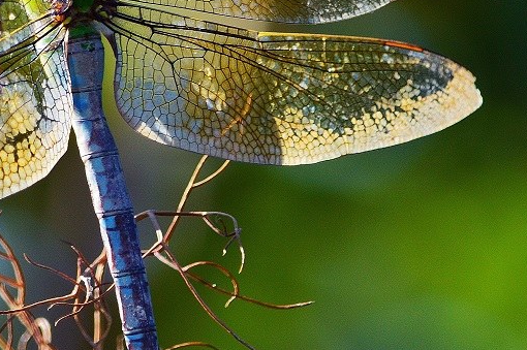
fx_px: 15487
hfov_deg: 1.9
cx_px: 101
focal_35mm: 1059
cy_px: 119
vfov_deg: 1.3
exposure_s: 1/320
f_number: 10
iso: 400
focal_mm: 300
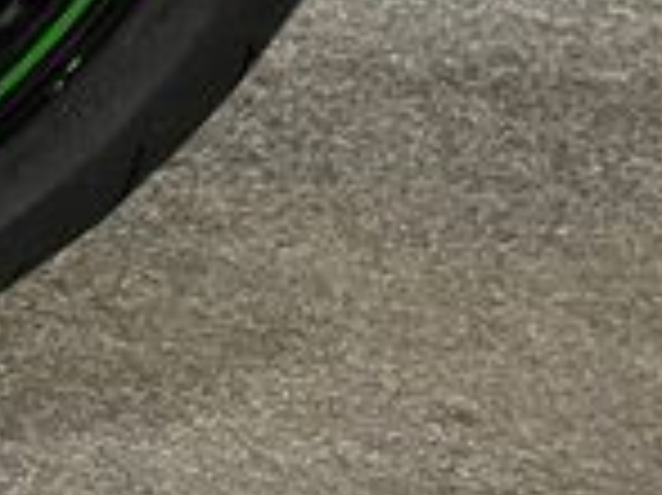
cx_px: -558
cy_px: -423
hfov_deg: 15.0
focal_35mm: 113
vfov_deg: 12.0
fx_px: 2159
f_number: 1.6
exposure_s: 1/50
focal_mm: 5.1
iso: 500
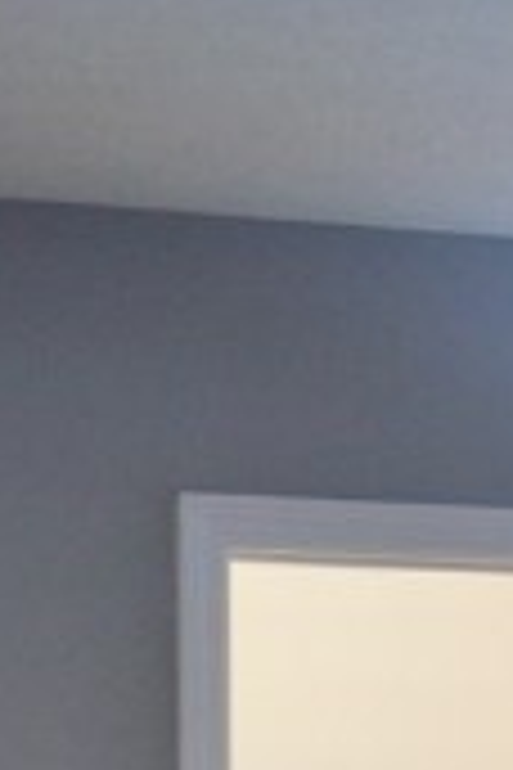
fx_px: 3163
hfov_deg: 9.2
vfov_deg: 13.3
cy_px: 1067
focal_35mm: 148
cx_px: 594
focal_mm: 22
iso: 640
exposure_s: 1/60
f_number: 3.5
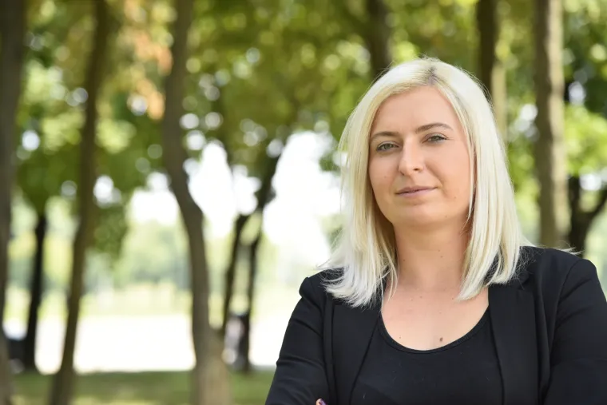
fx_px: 2024
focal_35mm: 120
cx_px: 304
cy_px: 202
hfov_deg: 17.1
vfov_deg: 11.4
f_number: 5
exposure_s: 1/400
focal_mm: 120
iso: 640
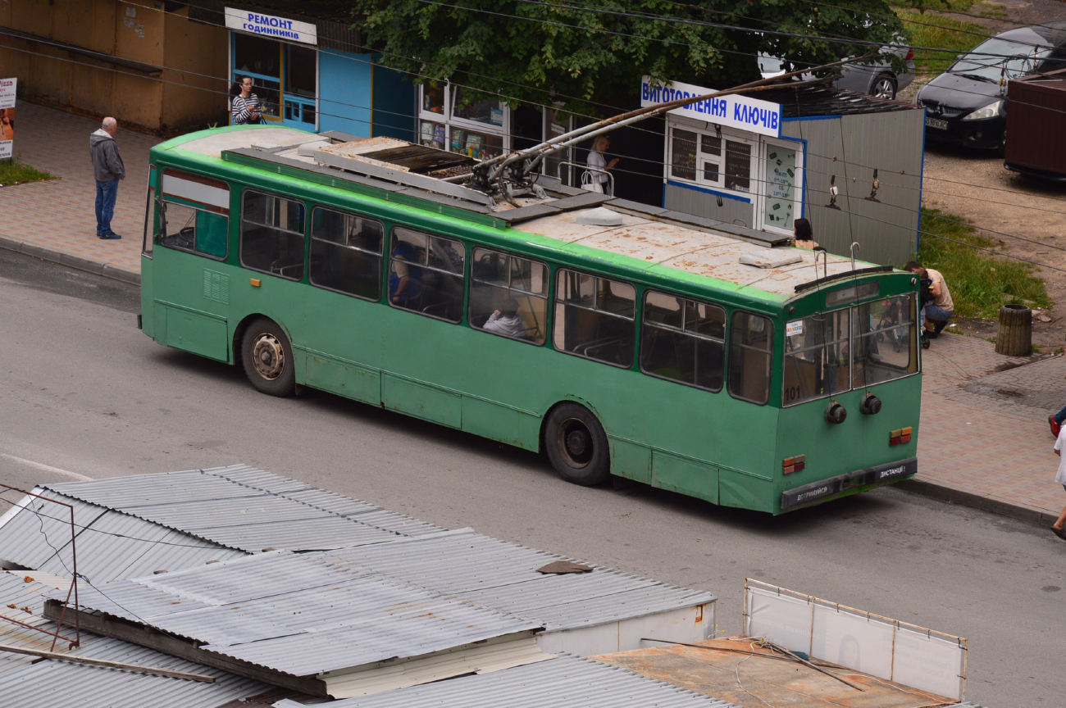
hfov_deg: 13.1
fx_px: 4659
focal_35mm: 158
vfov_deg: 8.7
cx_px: 533
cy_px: 354
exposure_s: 1/320
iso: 400
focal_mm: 105
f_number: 10
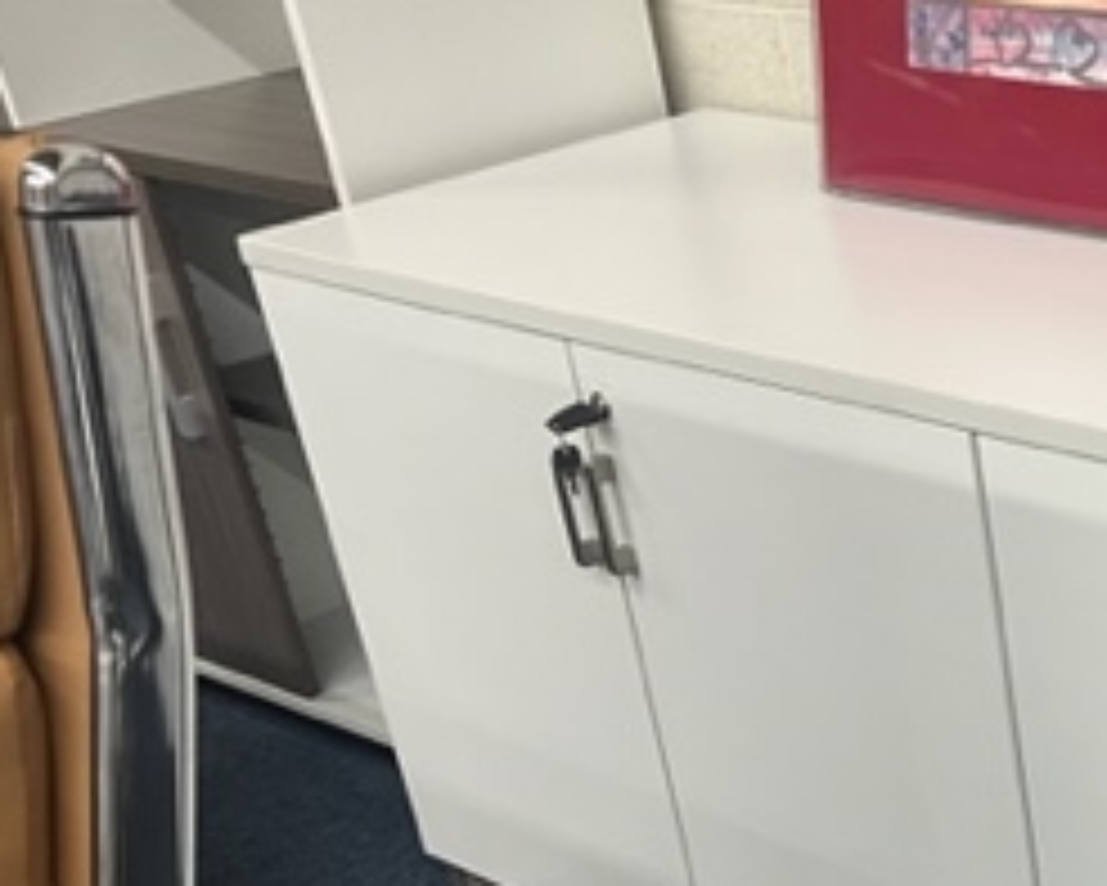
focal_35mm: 66
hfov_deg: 25.6
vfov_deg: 22.5
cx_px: 1341
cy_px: 832
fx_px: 2163
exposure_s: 1/61
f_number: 1.5
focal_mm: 5.7
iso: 100
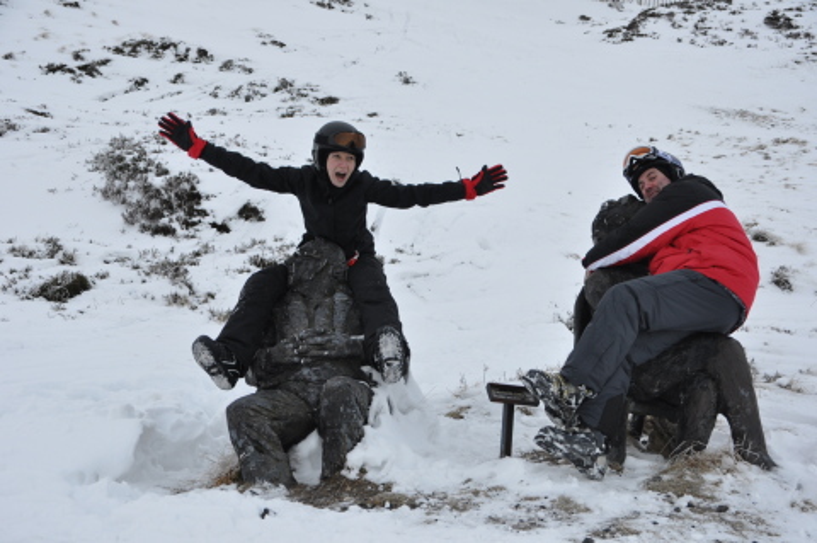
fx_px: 1700
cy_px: 272
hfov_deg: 27.0
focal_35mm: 75
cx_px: 408
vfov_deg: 18.1
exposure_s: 1/60
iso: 200
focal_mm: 50
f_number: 7.1
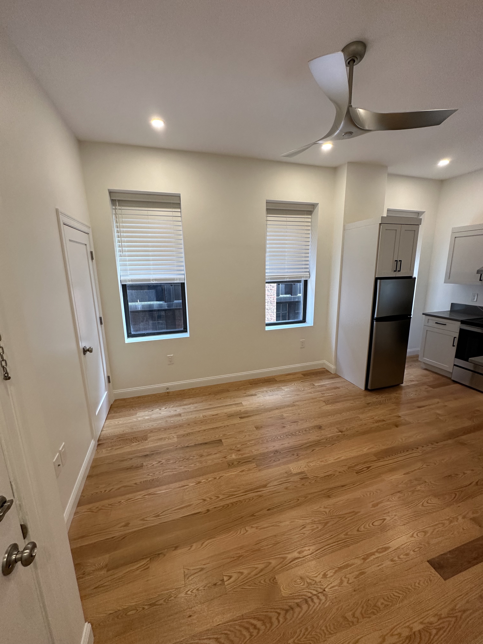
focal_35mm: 14
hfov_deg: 85.7
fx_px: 260
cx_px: 242
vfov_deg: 102.1
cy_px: 322
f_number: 2.2
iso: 200
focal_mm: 2.22
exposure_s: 1/120
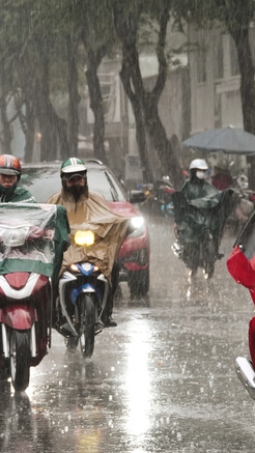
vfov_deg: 9.8
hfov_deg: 5.5
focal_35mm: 220
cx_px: 62
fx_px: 2643
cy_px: 227
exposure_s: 1/160
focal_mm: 51.14
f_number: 4
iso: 500
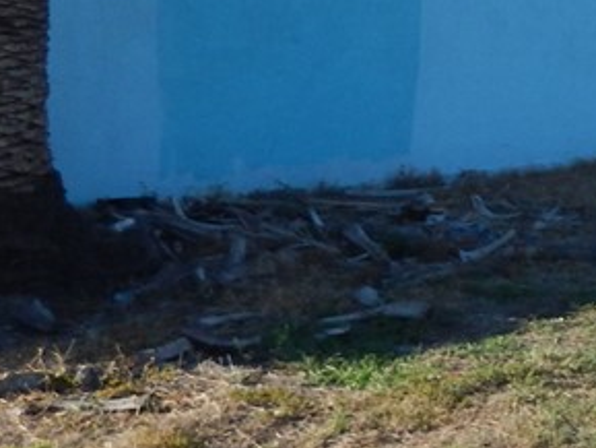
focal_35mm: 78
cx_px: 922
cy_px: -33
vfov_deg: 18.3
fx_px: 1344
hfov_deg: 20.8
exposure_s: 1/1500
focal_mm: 4
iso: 125
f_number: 3
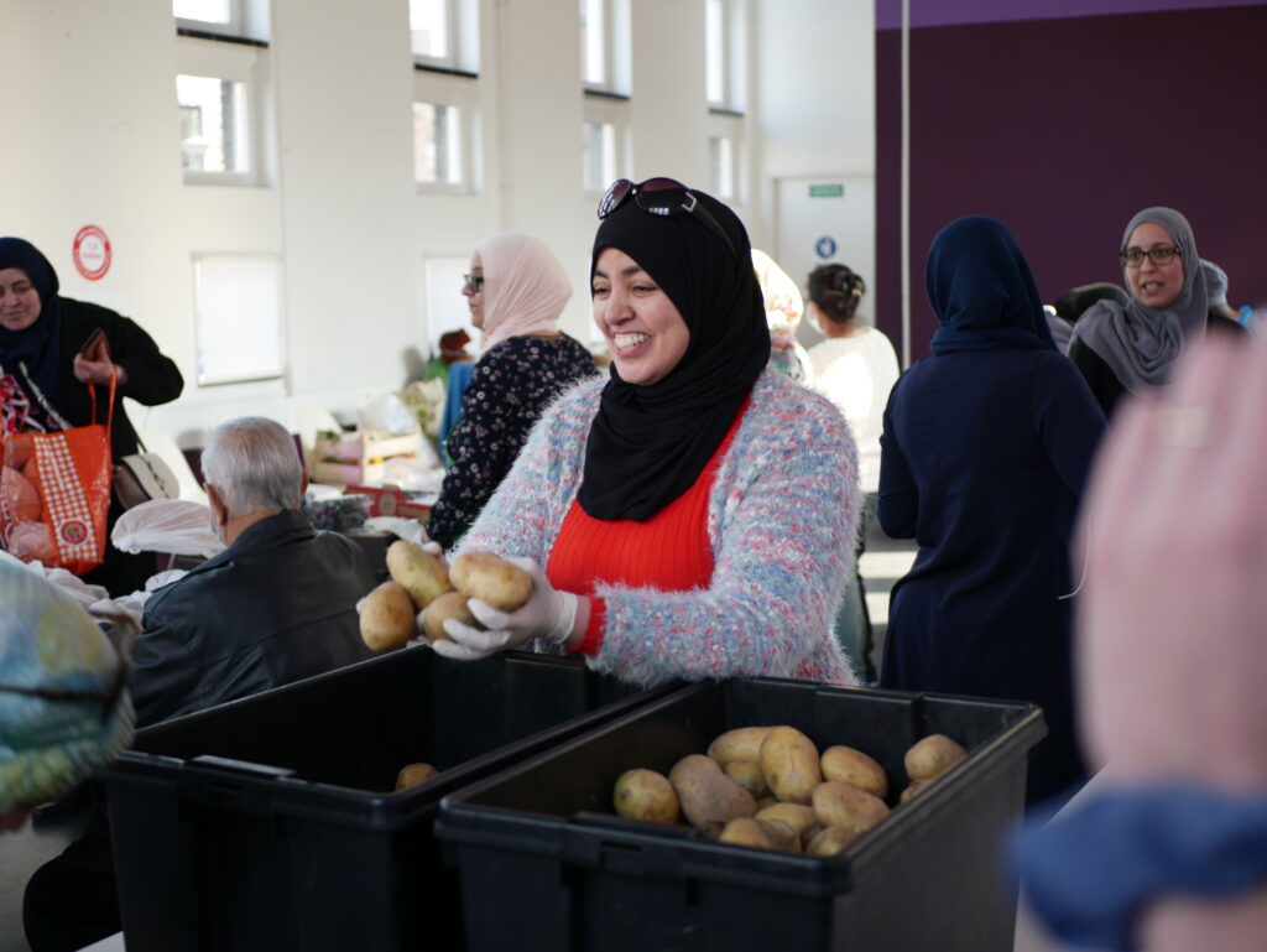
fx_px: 1831
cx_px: 634
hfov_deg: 38.2
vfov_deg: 29.1
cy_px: 476
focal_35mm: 50
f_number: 2
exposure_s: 1/100
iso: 200
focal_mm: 25
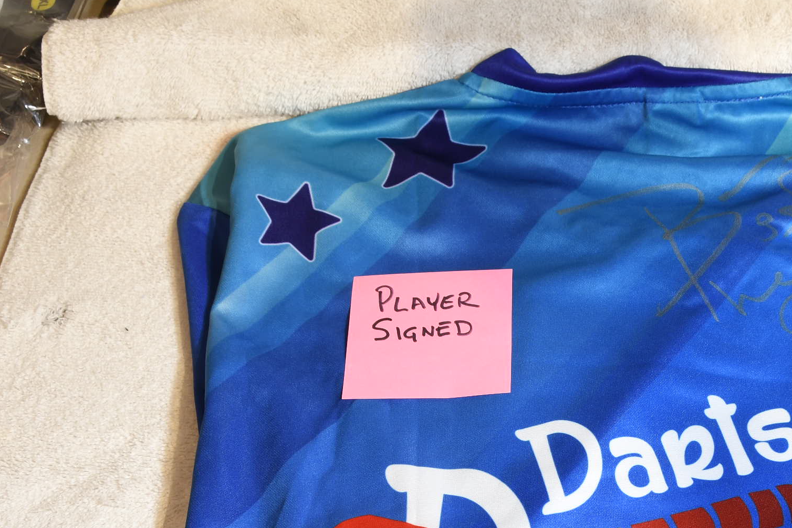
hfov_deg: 27.7
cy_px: 484
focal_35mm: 72
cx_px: 587
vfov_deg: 18.6
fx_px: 1584
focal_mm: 26
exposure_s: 1/8
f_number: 8
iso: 400
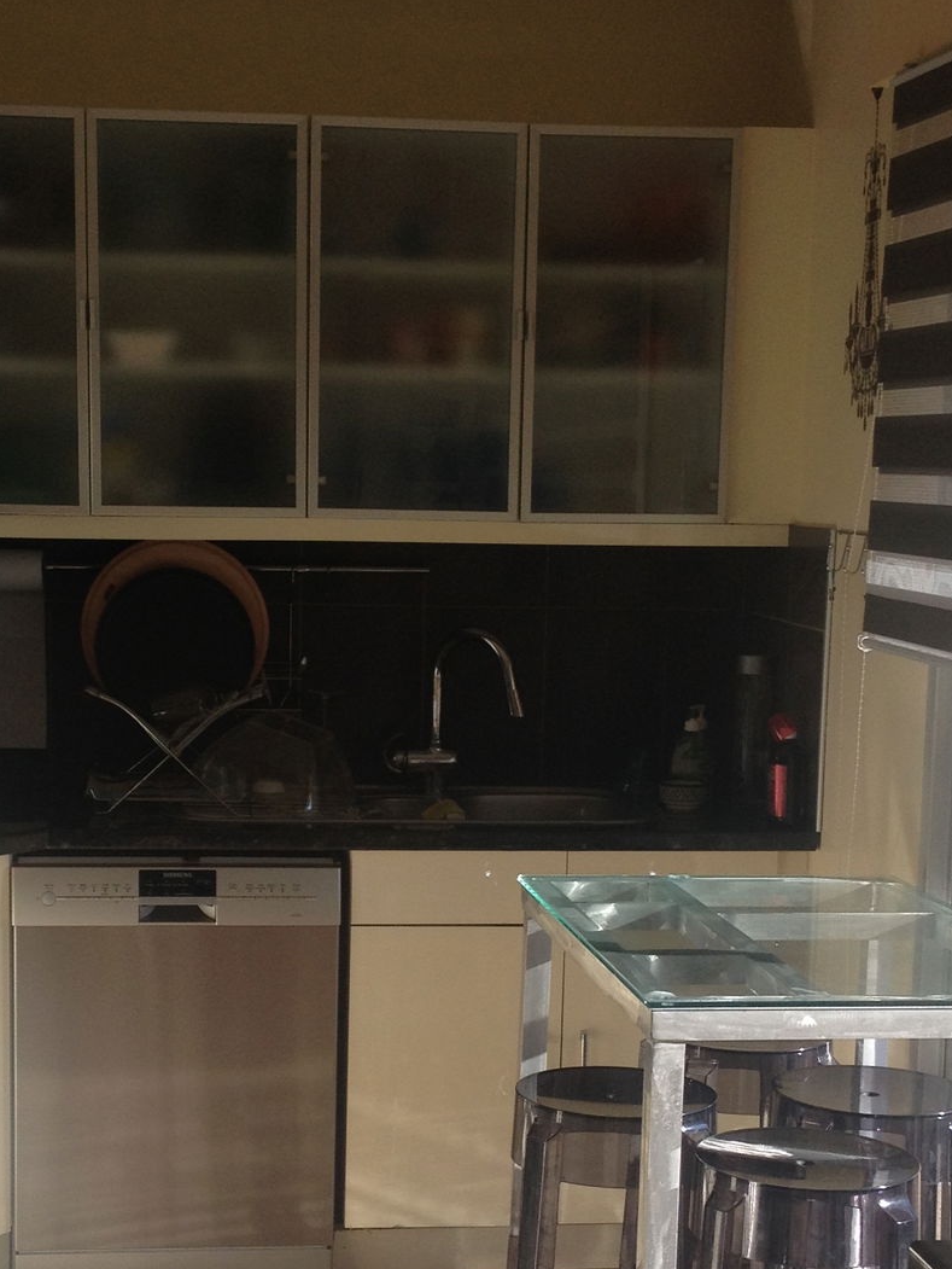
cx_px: 401
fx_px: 2602
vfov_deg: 27.2
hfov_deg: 20.7
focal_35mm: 71
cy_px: 866
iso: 50
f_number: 2.4
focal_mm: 4.28
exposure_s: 1/330
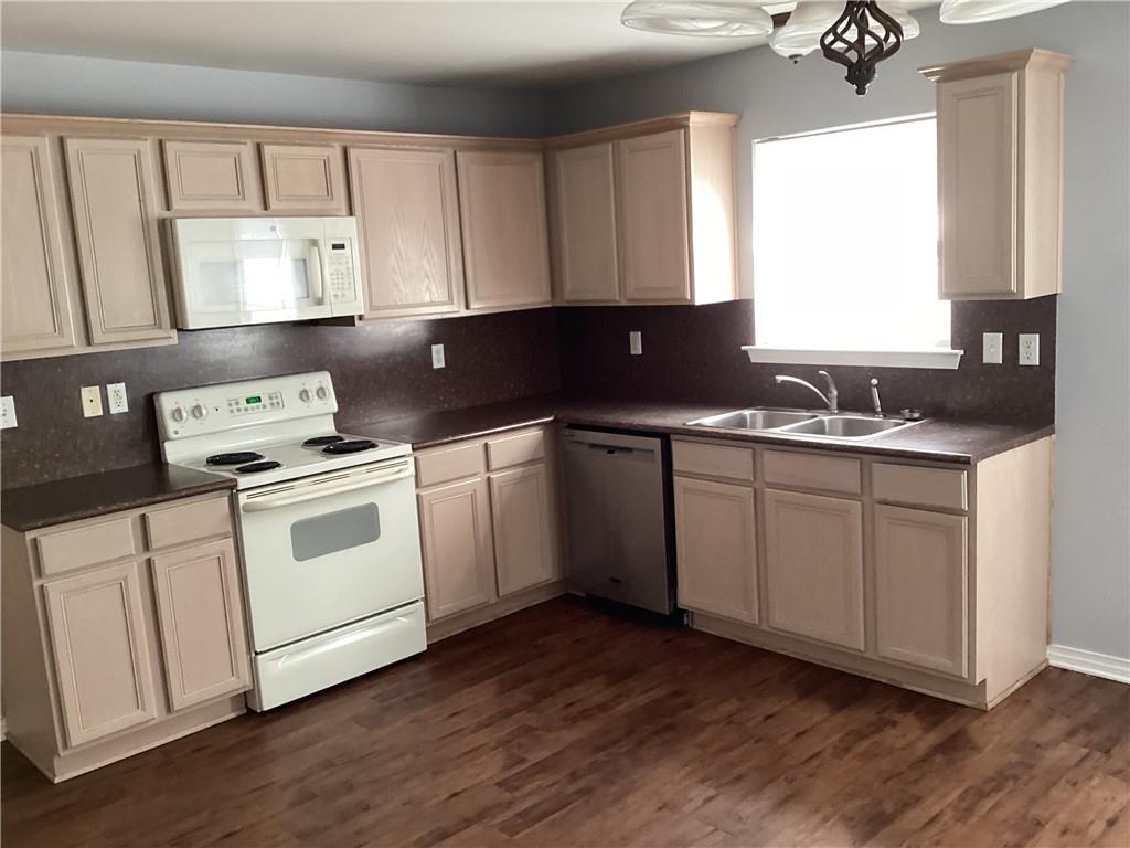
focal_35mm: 31
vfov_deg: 45.4
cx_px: 565
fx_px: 1012
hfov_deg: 58.4
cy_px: 424
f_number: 2.4
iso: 200
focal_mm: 3.3
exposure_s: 1/60
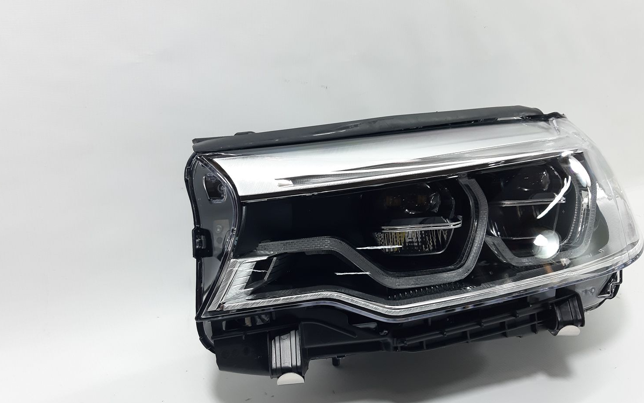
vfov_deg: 38.2
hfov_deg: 58.1
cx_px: 324
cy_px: 236
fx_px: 579
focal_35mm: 33
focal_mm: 3.93
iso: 64
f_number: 1.7
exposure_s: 1/50
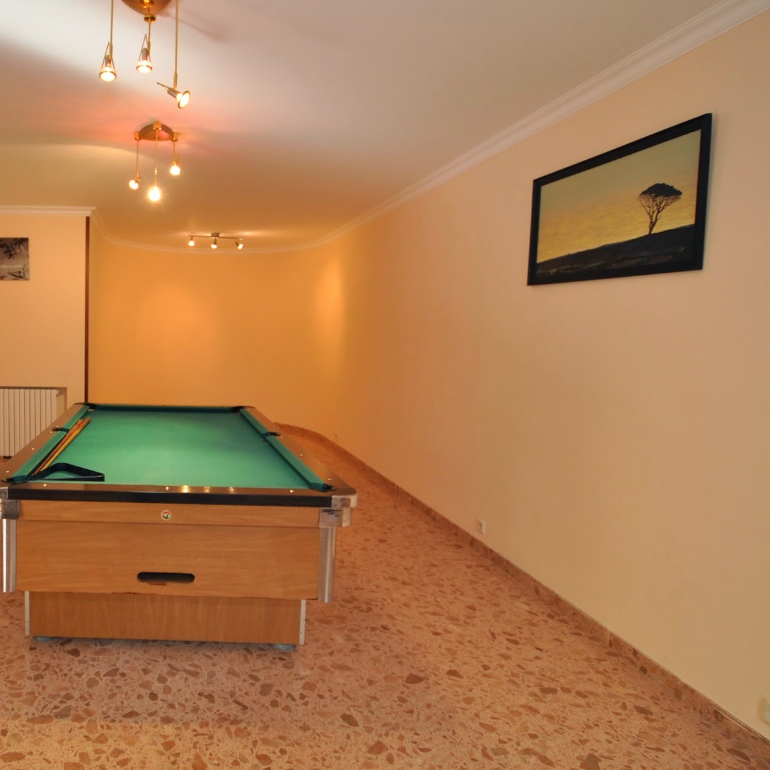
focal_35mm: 22
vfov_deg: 69.5
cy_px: 411
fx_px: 554
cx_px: 141
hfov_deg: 62.9
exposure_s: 1/60
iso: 400
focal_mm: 10
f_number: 4
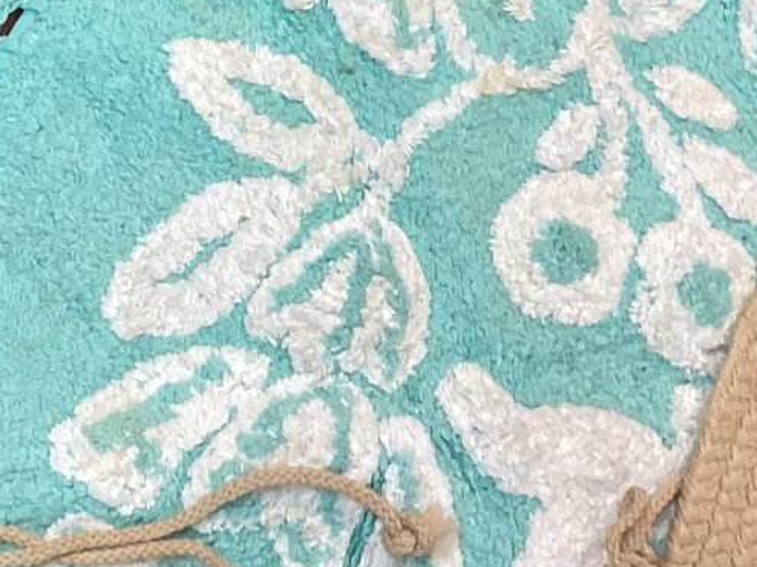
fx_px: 2076
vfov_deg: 14.7
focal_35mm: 95
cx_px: 166
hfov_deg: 20.5
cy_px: -225
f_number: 2.4
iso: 250
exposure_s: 1/60
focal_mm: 3.3
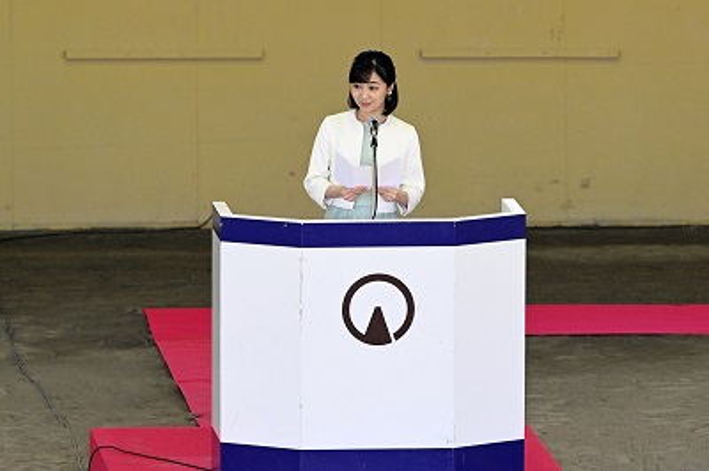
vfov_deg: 3.0
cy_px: 236
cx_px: 354
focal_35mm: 450
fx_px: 8855
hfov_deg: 4.6
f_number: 7.1
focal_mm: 300
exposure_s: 1/400
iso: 2500
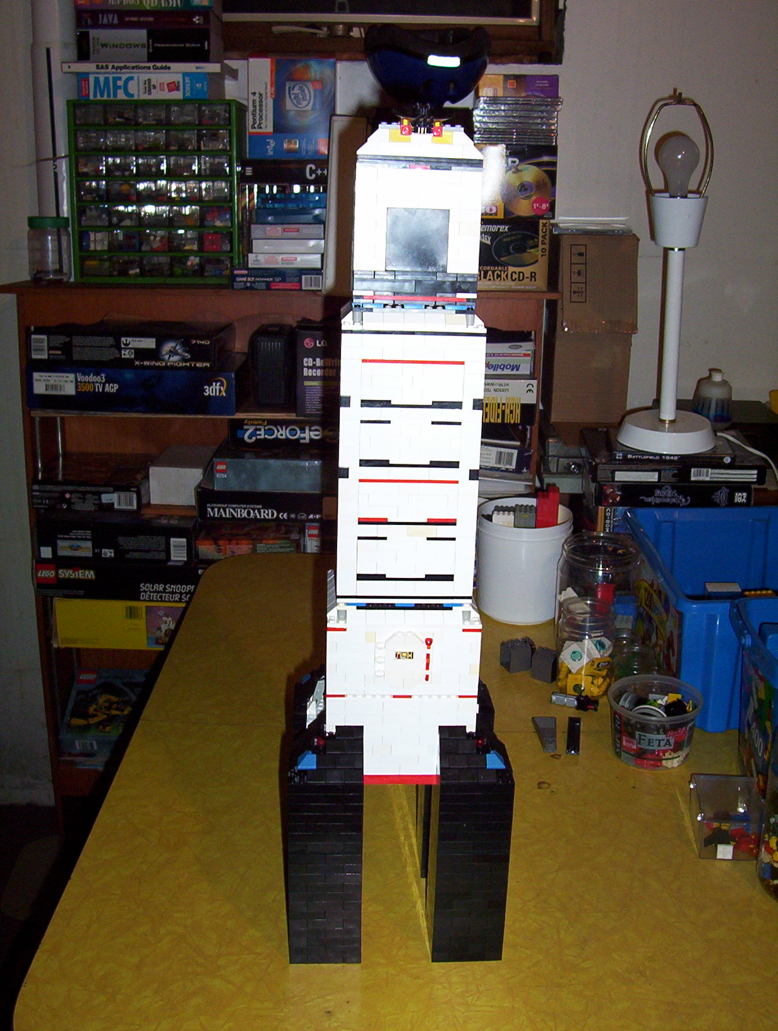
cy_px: 516
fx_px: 1283
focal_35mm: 43
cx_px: 389
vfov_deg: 43.8
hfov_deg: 33.7
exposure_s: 1/60
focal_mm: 5.77
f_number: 2.73
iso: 140
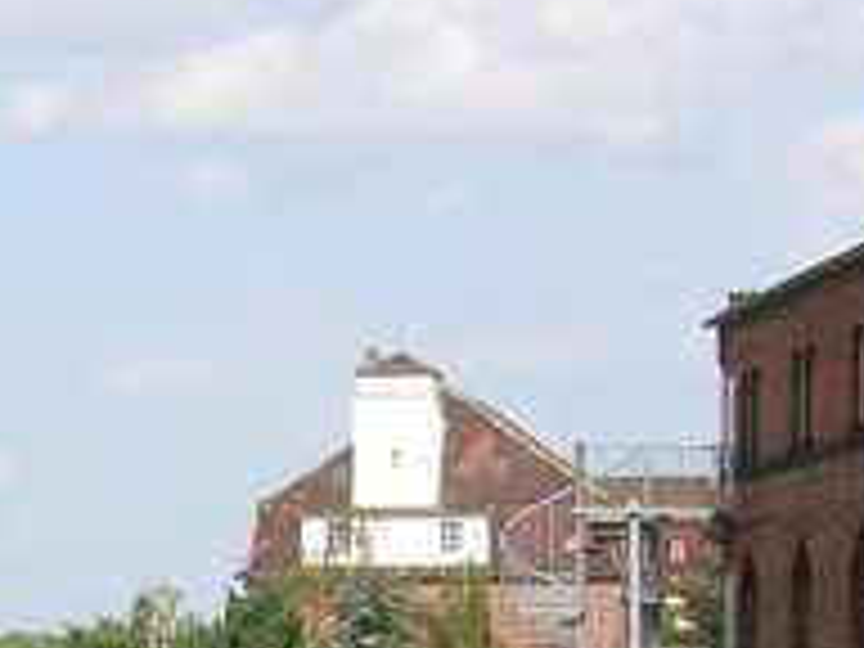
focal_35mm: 208
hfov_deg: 9.2
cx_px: -544
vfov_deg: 7.0
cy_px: 1132
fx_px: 5192
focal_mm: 8.4
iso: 50
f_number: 5.6
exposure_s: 1/212
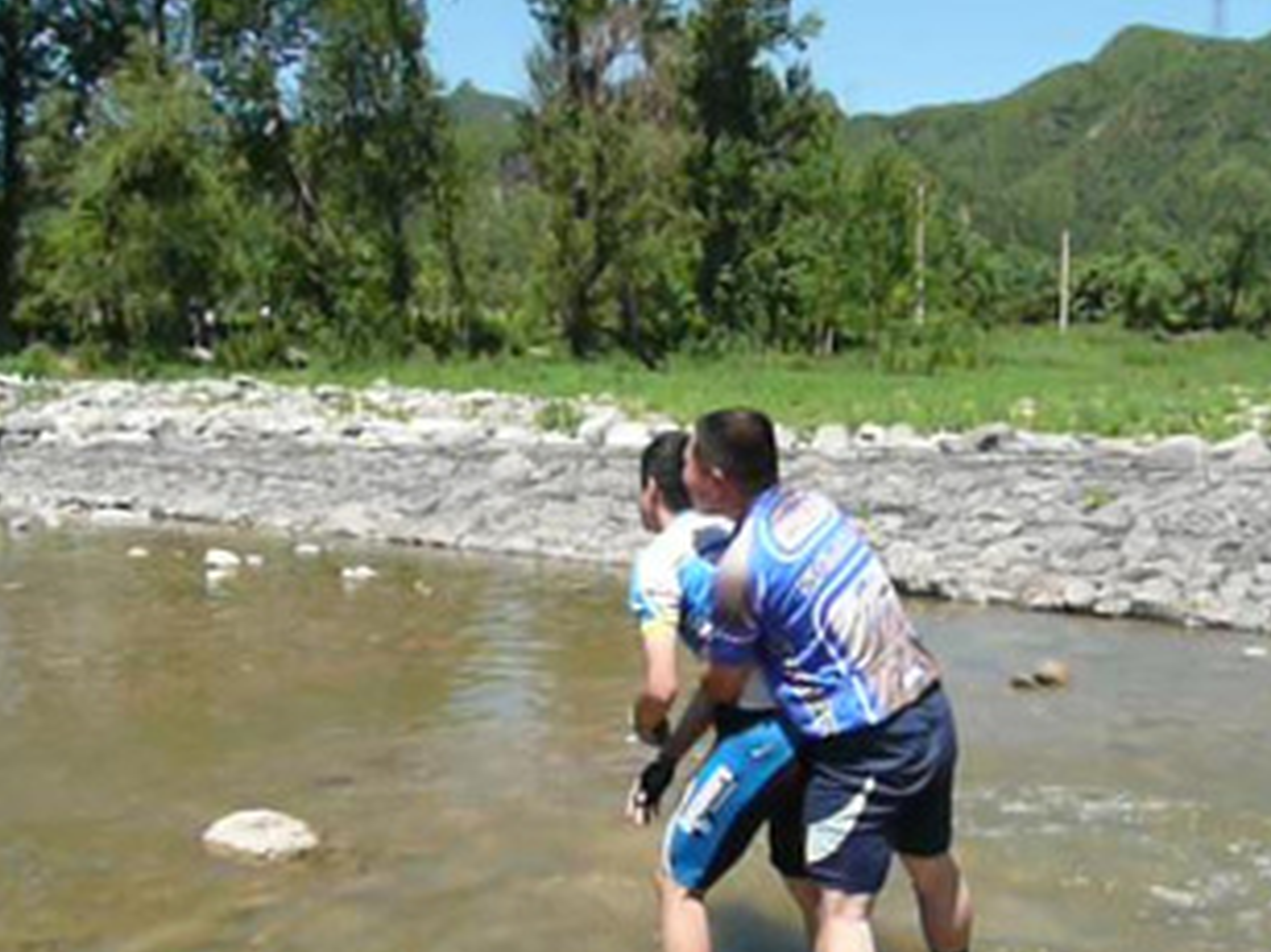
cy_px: 602
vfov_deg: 34.1
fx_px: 1542
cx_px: 546
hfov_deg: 44.7
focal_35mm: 42
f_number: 8
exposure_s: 1/800
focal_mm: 4.6
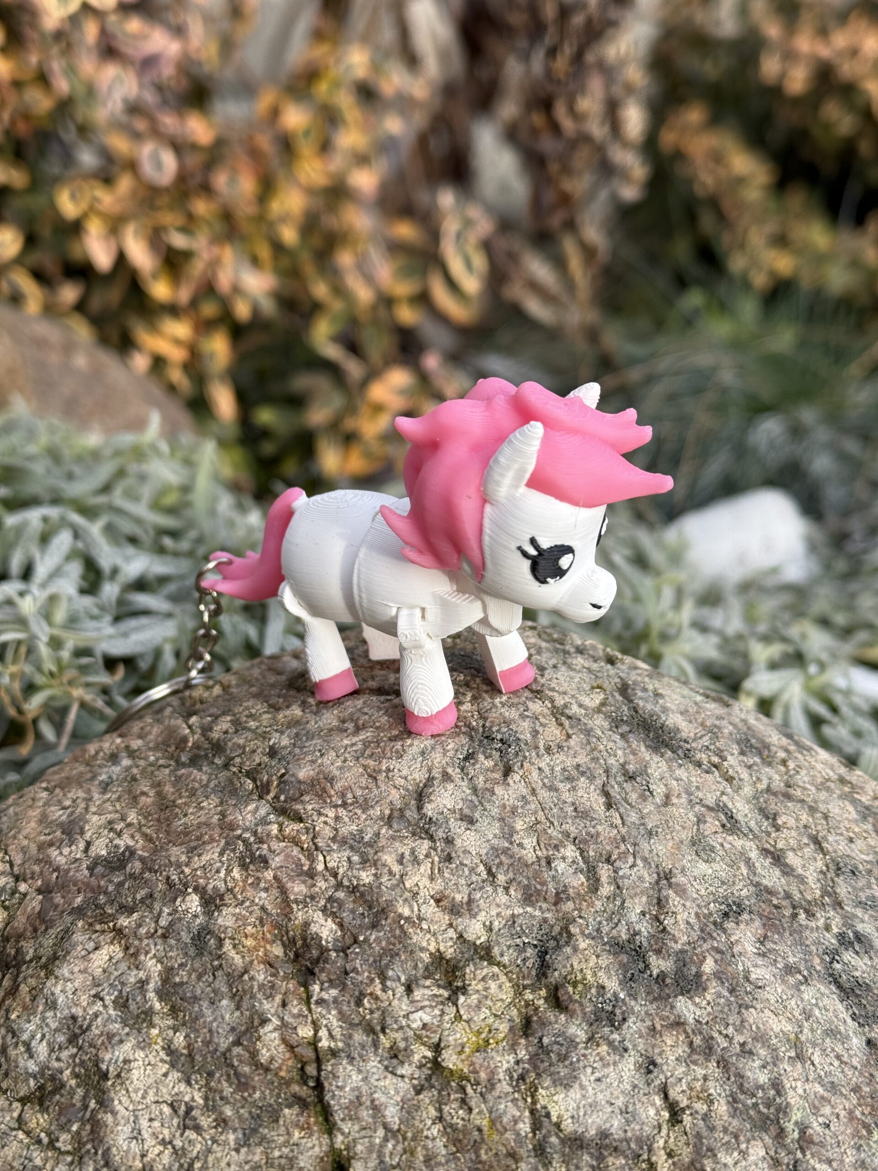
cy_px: 586
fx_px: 1623
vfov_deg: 39.7
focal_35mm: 48
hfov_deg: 30.3
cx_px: 439
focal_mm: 6.76
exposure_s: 1/1484
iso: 64
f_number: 1.78
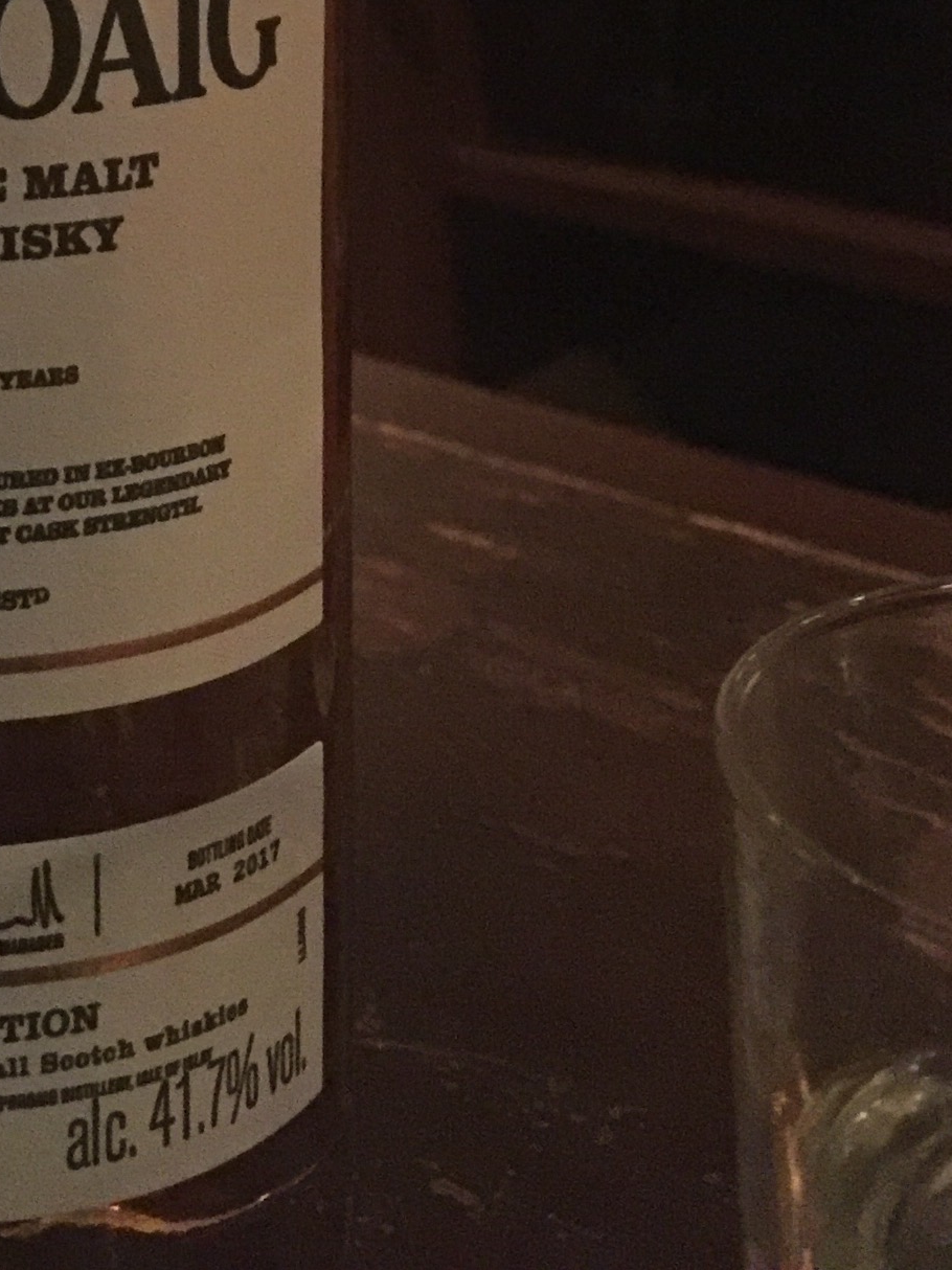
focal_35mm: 78
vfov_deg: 22.1
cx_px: -119
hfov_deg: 18.1
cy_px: -435
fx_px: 2861
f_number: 2.2
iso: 400
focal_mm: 4.15
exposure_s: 1/4
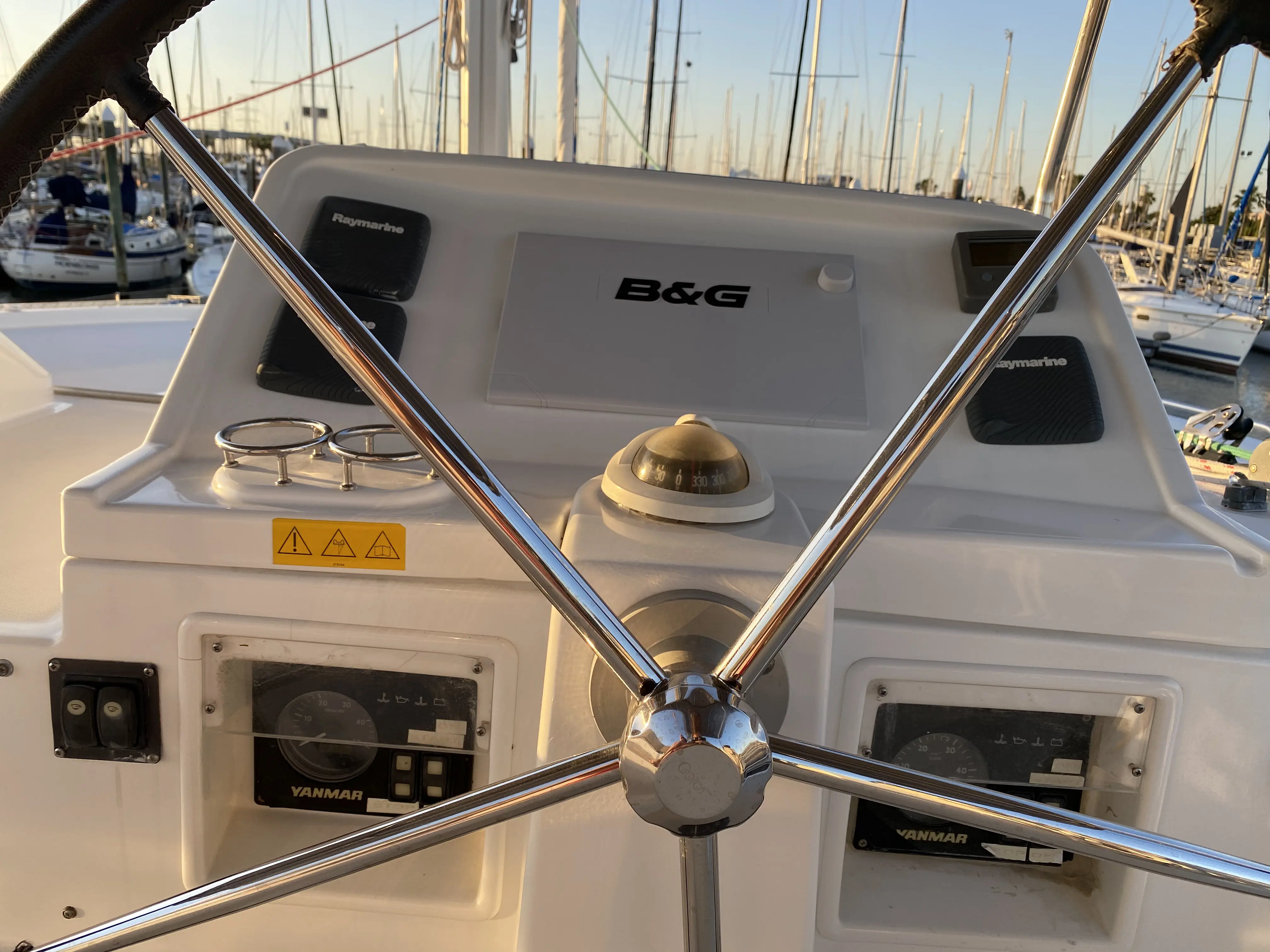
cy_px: 476
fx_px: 954
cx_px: 635
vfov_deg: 53.1
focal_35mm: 26
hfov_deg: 67.3
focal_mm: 4.25
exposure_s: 1/595
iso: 32
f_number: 1.8
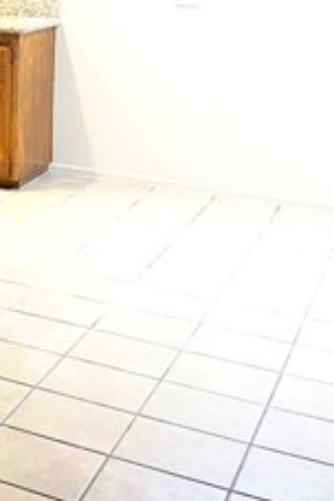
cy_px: -13
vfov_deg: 25.2
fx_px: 1058
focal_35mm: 76
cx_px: -283
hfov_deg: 15.3
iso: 320
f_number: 1.6
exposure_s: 1/60
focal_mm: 4.2
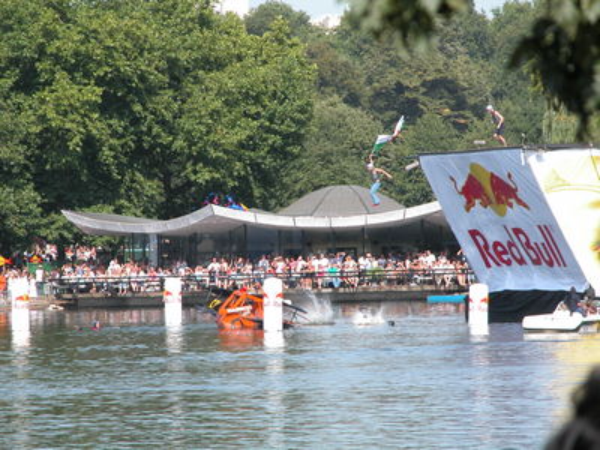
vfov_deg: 5.3
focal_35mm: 280
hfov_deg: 7.1
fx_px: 4853
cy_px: 225
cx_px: 300
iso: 100
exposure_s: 1/311
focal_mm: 71.2
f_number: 5.3
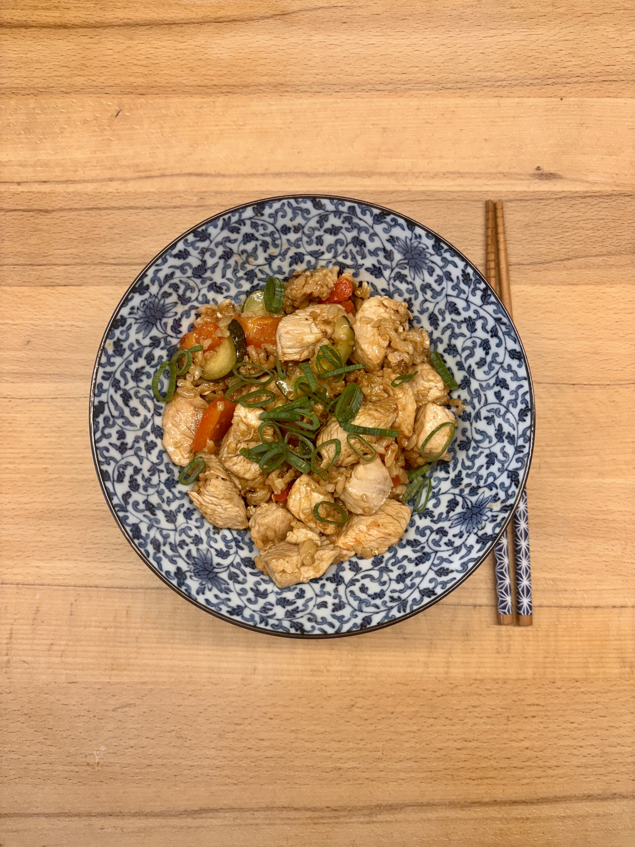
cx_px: 318
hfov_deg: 53.1
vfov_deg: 67.3
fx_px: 636
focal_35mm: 26
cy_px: 424
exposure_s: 1/100
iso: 64
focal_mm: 5.96
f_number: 1.6
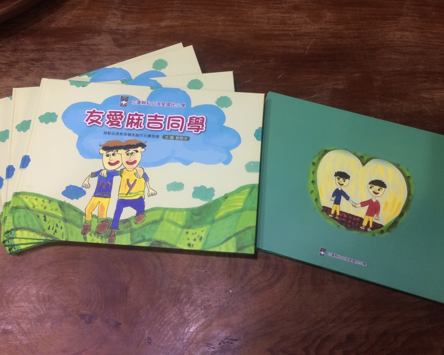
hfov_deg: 54.2
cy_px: 192
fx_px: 434
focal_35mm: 33
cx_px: 240
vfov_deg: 44.5
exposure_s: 1/30
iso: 40
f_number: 2.2
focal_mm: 4.15
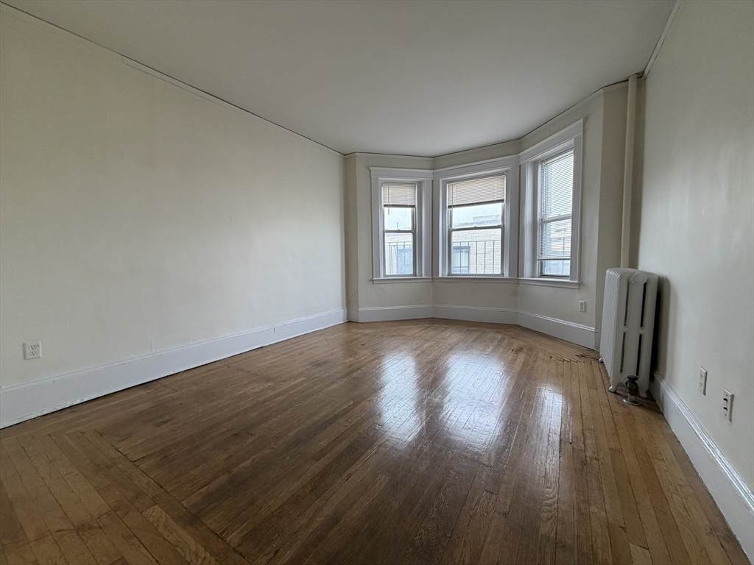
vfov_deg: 85.7
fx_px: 305
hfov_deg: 102.1
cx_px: 377
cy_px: 282
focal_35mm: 14
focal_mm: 2.22
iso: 200
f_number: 2.2
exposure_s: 1/121
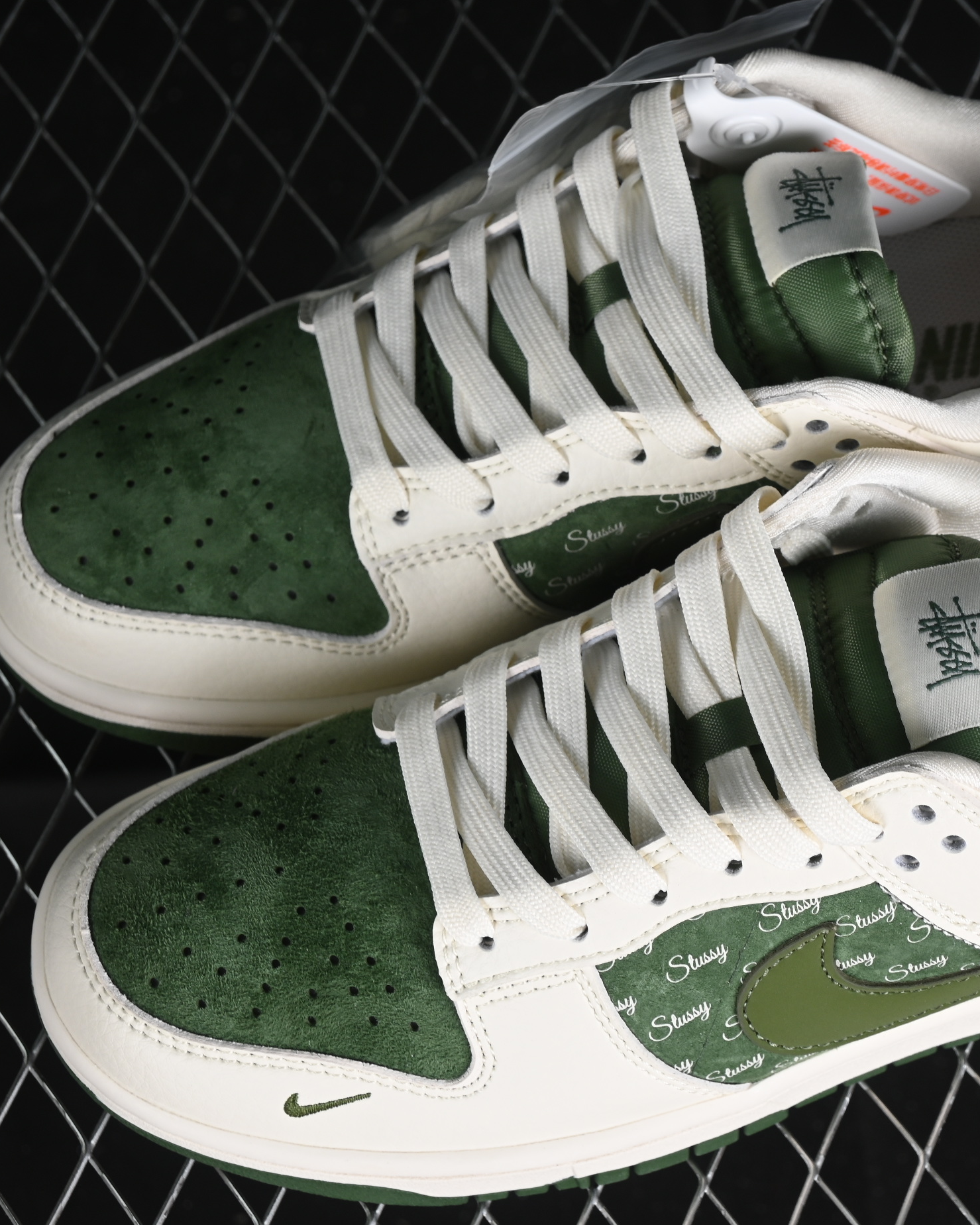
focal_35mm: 106
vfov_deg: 18.1
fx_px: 3843
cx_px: 701
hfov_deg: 14.5
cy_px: 612
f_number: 7.1
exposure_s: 1/80
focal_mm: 50
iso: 160
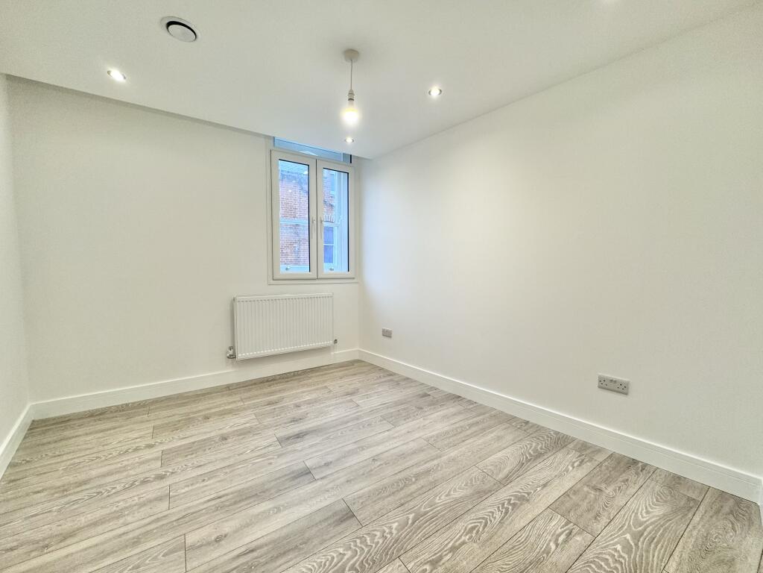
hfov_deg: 102.1
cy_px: 286
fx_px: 309
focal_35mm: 14
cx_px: 382
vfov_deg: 85.7
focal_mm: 2.22
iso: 64
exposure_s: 1/100
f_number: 2.2
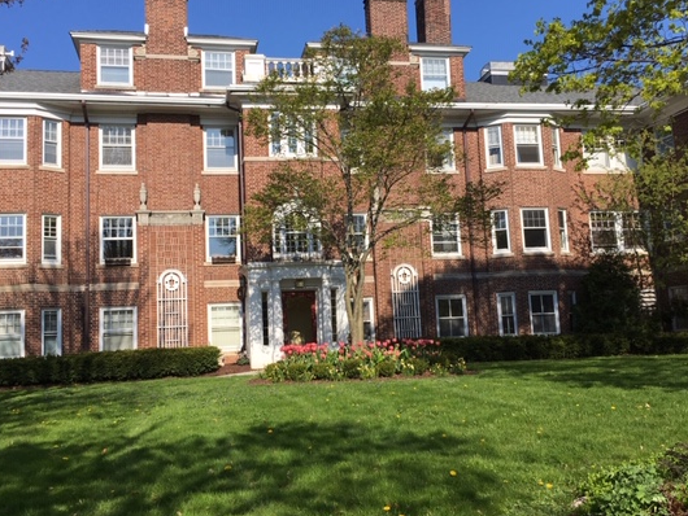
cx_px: 318
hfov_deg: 52.6
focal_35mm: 35
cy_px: 252
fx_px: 696
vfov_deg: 40.7
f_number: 2.2
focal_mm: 4.15
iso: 25
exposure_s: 1/1709
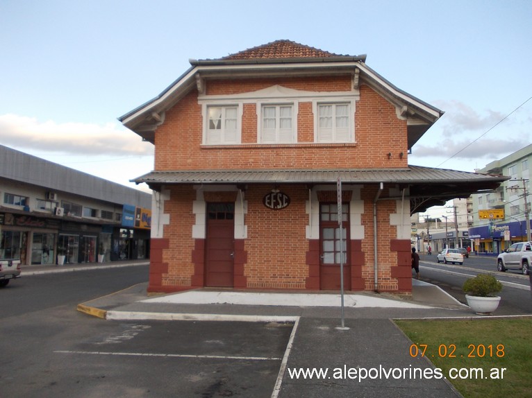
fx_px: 430
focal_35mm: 28
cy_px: 199
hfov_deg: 63.5
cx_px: 266
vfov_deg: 49.7
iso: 80
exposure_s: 1/250
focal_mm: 4
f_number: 2.7
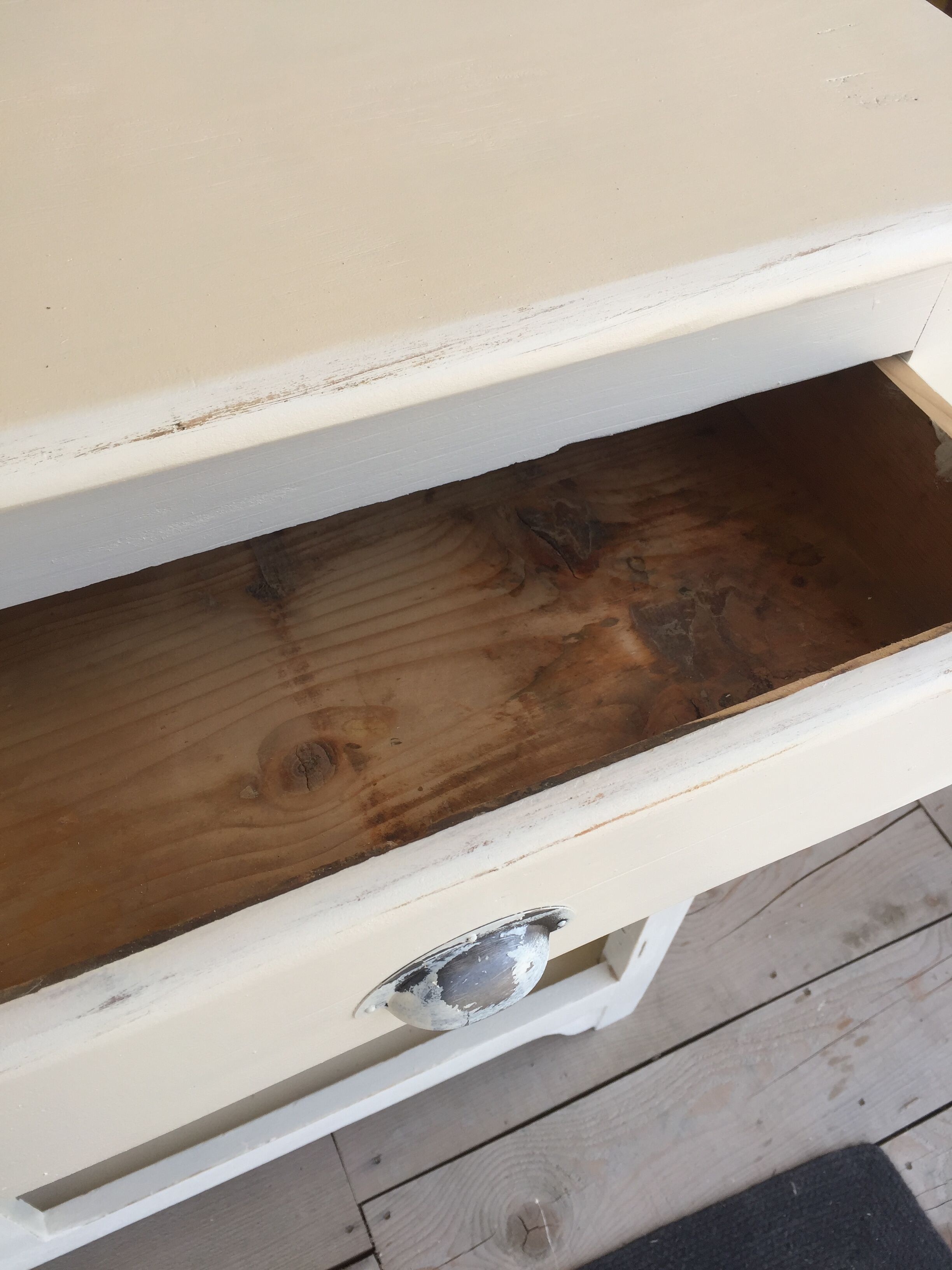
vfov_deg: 61.7
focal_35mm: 29
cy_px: 635
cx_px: 476
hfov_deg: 48.2
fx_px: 1063
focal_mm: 4.15
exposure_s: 1/507
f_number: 2.2
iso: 32
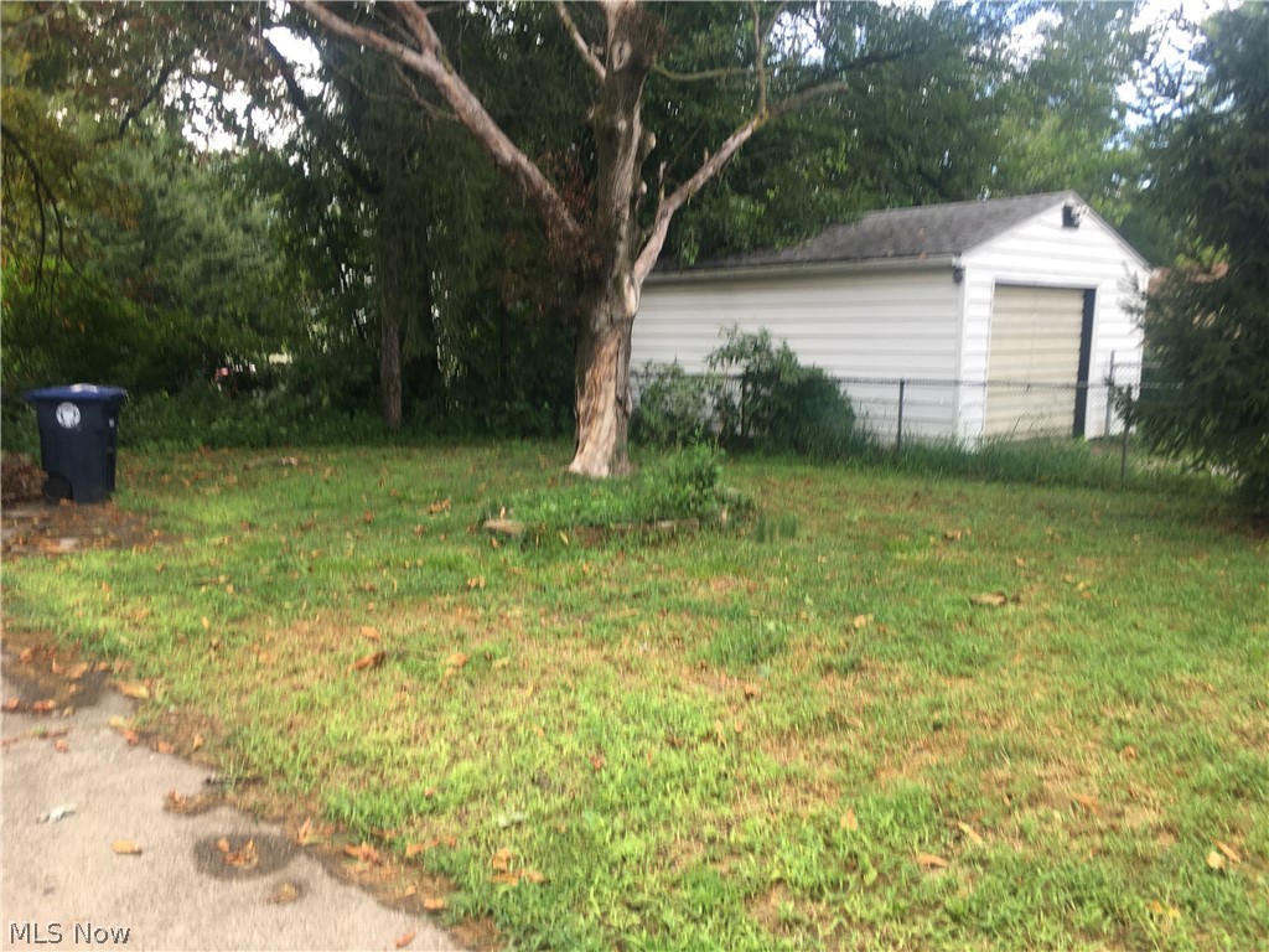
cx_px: 634
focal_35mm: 29
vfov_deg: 48.2
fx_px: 1063
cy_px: 476
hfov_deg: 61.7
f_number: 2.2
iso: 25
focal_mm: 4.15
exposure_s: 1/149
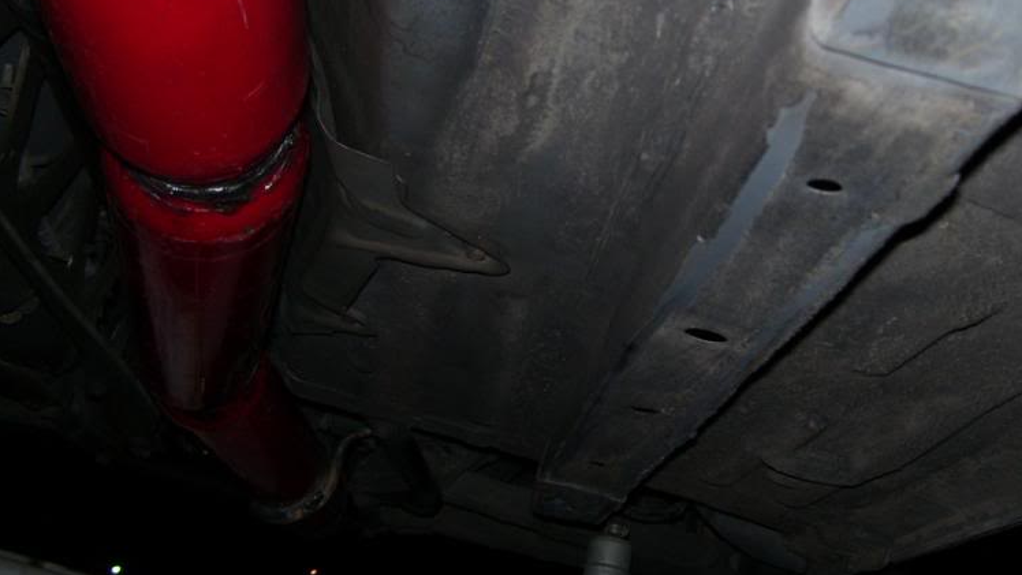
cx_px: 556
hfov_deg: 39.1
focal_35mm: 53
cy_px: 234
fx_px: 1436
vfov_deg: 22.6
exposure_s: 1/60
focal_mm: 6
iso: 80
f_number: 2.7
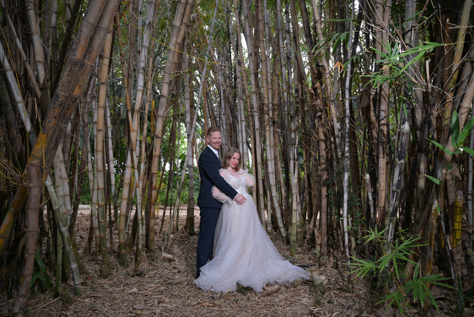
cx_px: 237
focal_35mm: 26
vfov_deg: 49.6
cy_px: 158
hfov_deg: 69.4
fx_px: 342
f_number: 3.5
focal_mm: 26
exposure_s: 1/160
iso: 250
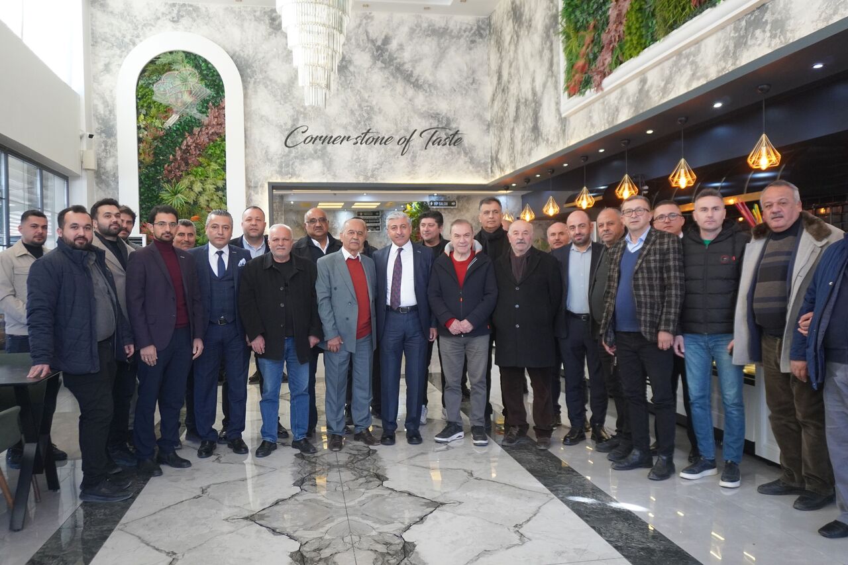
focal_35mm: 30
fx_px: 707
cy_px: 282
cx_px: 424
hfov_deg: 61.9
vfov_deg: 43.6
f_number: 4
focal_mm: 20
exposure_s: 1/160
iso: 1600
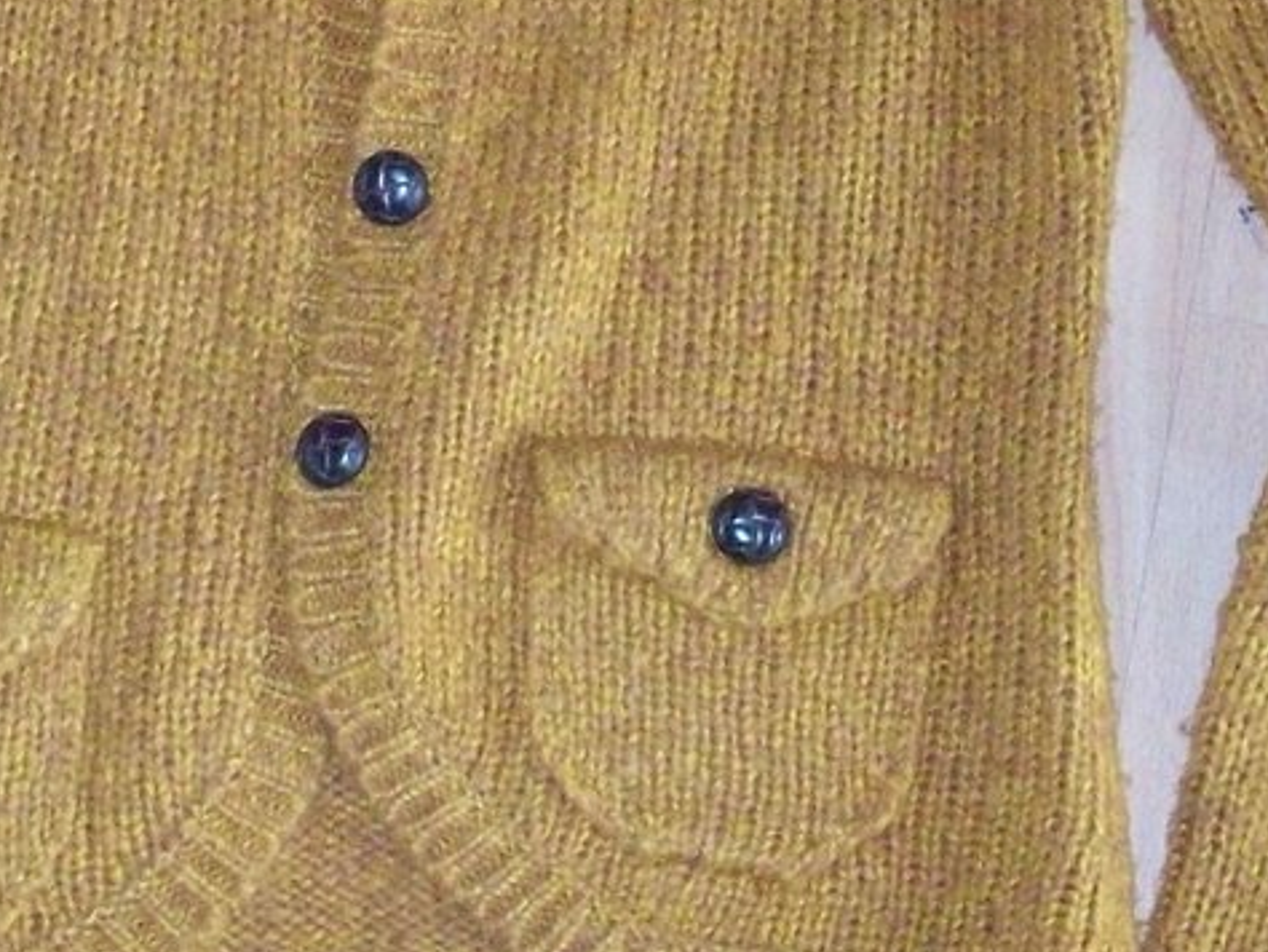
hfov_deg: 18.8
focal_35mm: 104
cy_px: 35
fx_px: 3811
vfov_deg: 14.1
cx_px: 443
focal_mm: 6.2
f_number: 2.8
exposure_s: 1/45
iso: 400
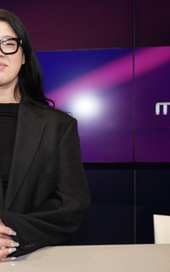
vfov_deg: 37.5
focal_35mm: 54
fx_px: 401
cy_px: 136
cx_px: 4
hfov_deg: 23.1
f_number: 5
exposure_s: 1/160
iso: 2000
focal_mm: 35
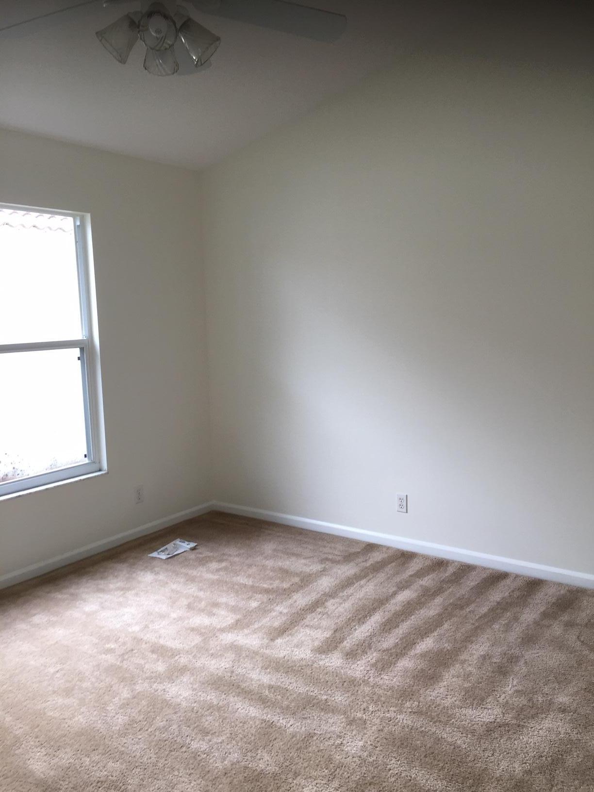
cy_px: 396
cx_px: 297
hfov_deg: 48.2
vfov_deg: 61.7
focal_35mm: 29
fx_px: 664
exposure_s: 1/60
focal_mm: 4.15
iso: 40
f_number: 2.2
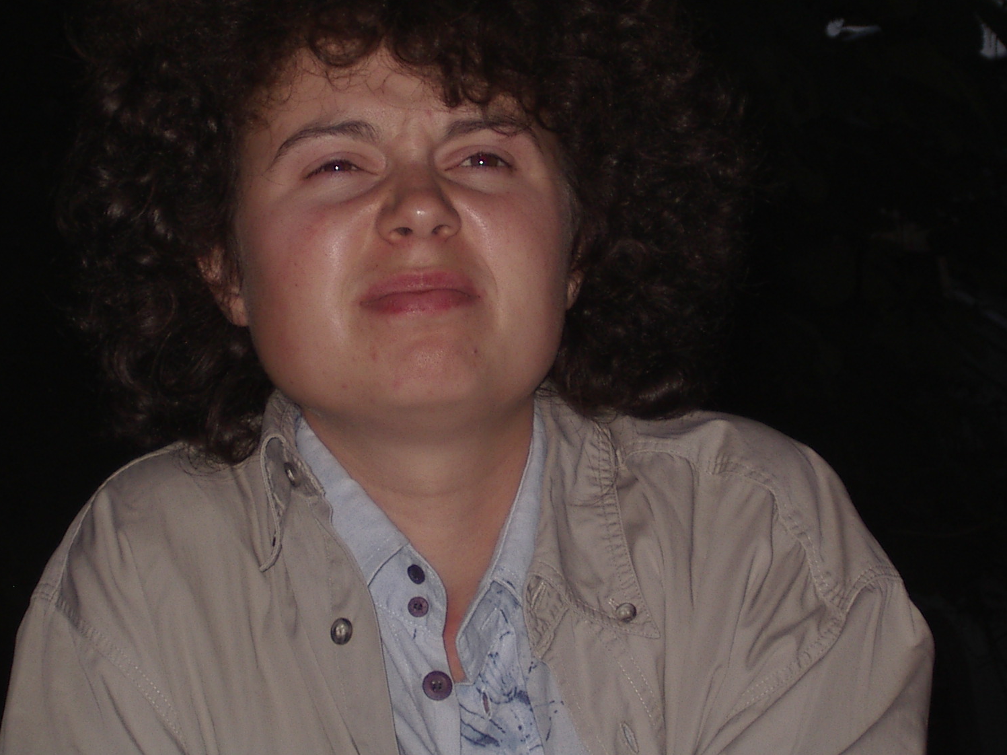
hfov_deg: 12.7
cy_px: 239
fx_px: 4537
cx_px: 443
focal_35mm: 156
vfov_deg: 9.5
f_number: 5
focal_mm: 17.4
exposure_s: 1/125
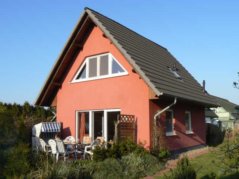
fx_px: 249
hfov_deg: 51.4
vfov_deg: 39.7
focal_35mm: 36
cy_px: 90
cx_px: 120
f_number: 5.6
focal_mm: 6
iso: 80
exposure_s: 1/320
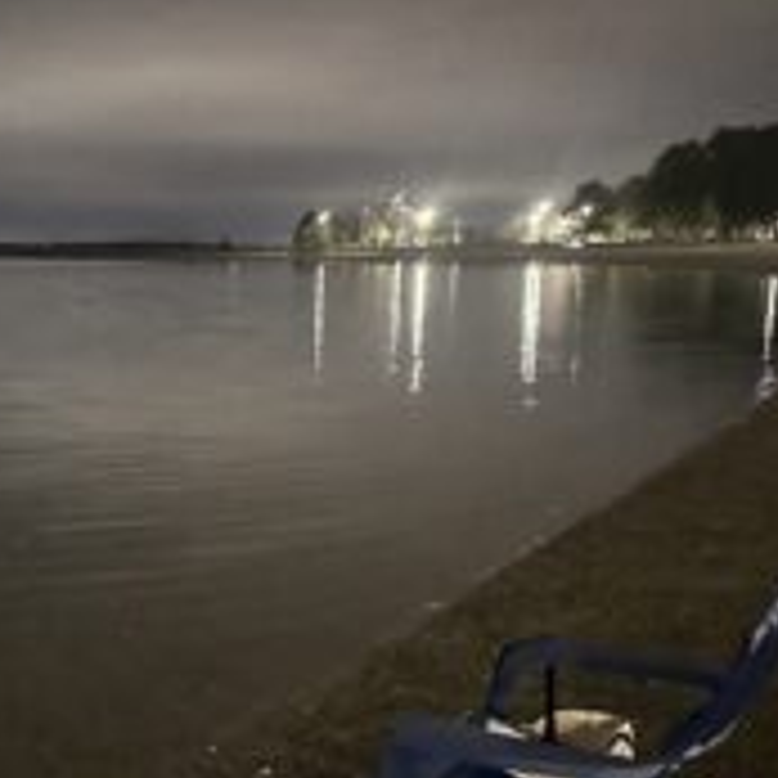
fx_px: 1246
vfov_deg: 33.9
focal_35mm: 49
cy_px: 594
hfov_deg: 33.2
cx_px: 108
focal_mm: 6.86
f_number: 1.78
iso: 10000
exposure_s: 1/15
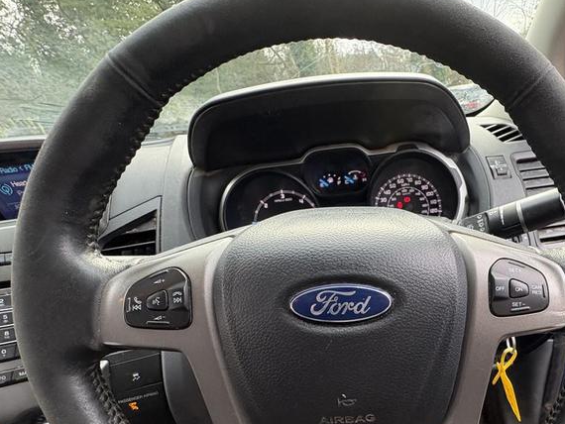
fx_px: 359
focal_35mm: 22
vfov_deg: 58.7
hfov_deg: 73.1
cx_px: 395
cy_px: 305
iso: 160
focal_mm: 2.22
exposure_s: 1/99
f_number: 2.2
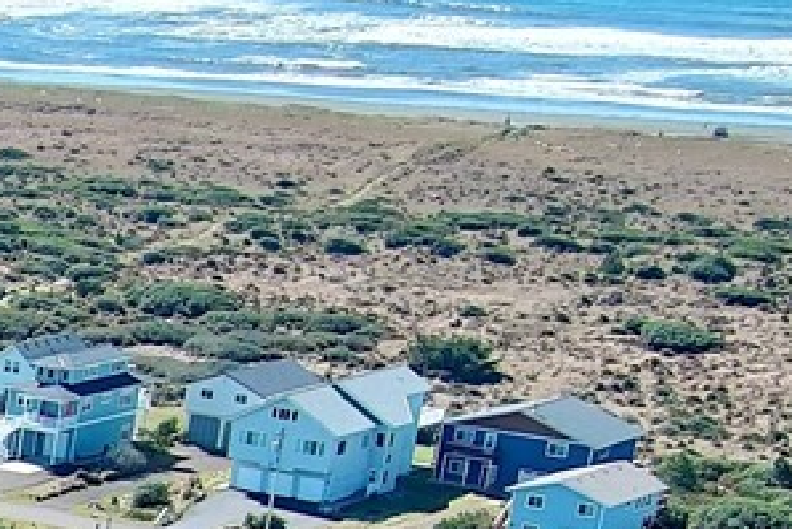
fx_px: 3632
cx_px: -1336
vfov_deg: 8.0
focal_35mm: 165
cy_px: 1009
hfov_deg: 10.2
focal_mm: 10.57
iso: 100
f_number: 2.8
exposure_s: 1/1064
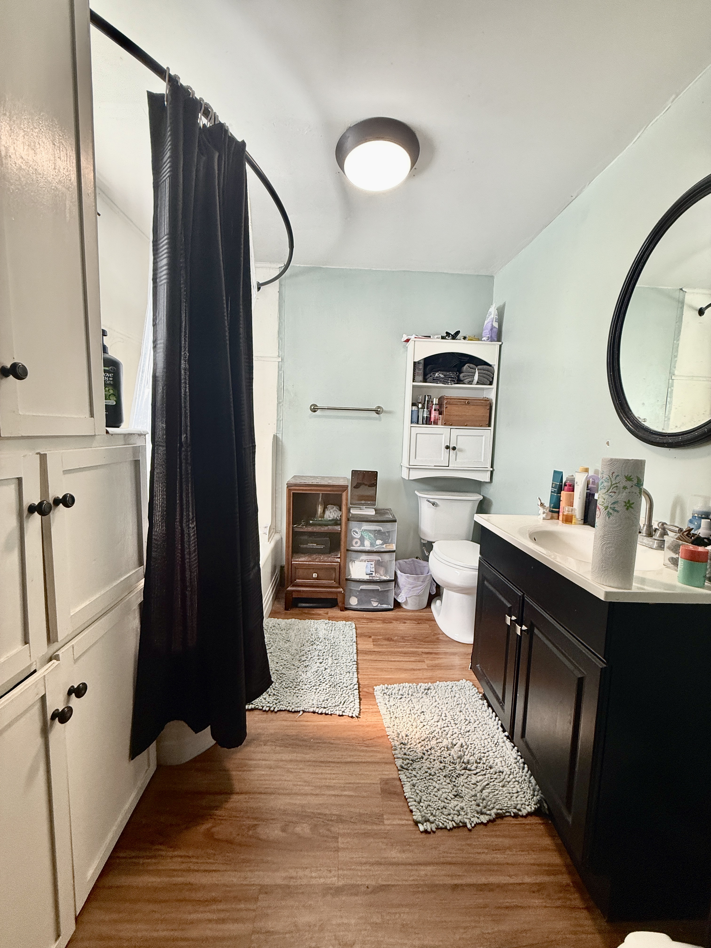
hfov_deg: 85.7
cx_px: 356
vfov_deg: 102.1
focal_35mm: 14
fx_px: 383
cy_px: 474
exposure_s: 1/120
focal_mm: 2.22
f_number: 2.2
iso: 125
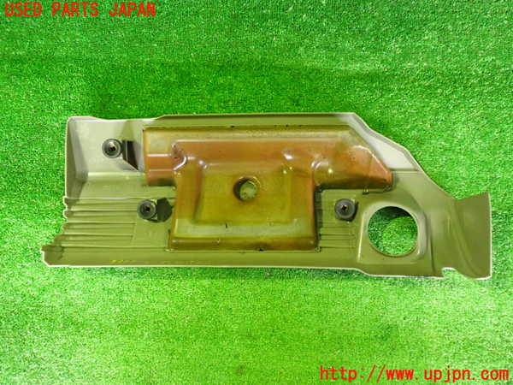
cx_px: 256
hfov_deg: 60.0
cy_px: 192
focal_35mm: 30
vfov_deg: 46.8
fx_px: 445
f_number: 2.3
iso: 800
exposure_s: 1/30
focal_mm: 5.4
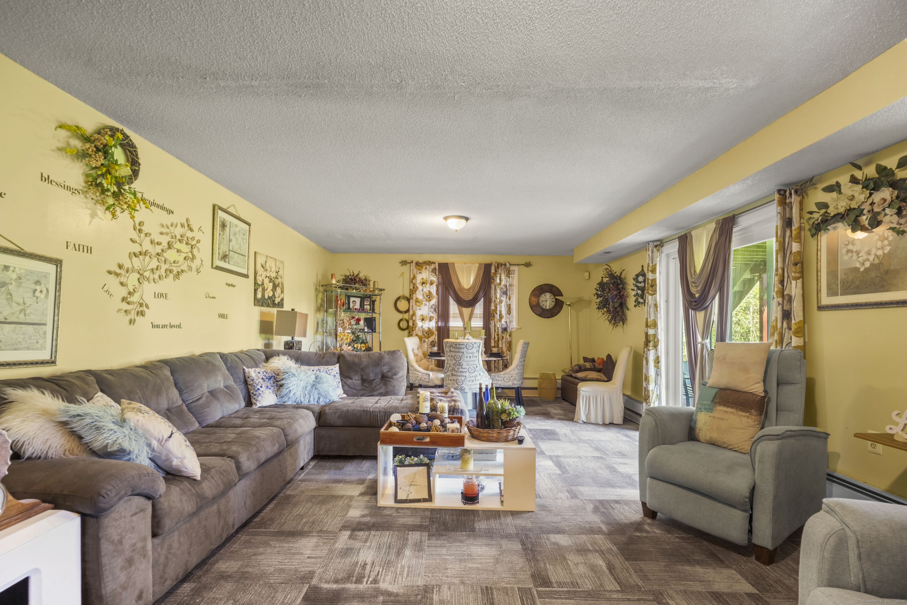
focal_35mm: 16
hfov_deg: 96.7
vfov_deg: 73.7
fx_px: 403
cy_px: 302
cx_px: 454
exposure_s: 1/1.67
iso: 320
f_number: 7.1
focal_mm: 16
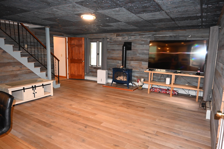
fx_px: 149
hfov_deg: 73.7
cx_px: 112
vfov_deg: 53.1
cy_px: 74
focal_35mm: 24
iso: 1250
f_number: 3.5
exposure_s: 1/60
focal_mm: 16
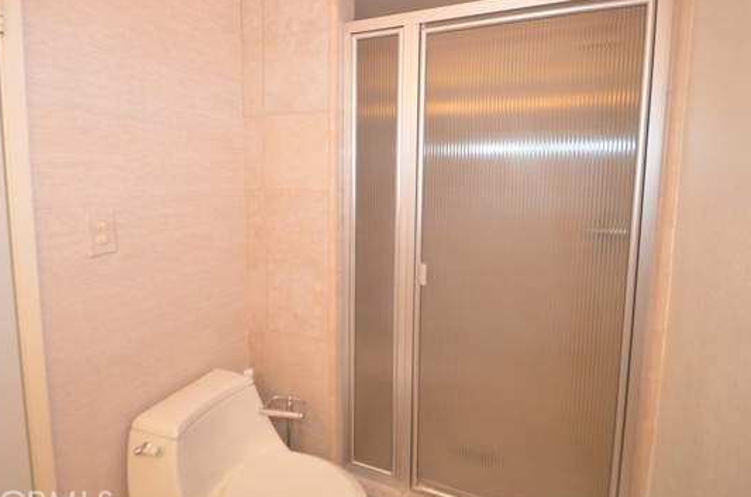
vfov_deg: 67.0
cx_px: 368
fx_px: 375
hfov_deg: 90.1
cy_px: 225
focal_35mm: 18
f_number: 4
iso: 900
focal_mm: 10
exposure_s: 1/60
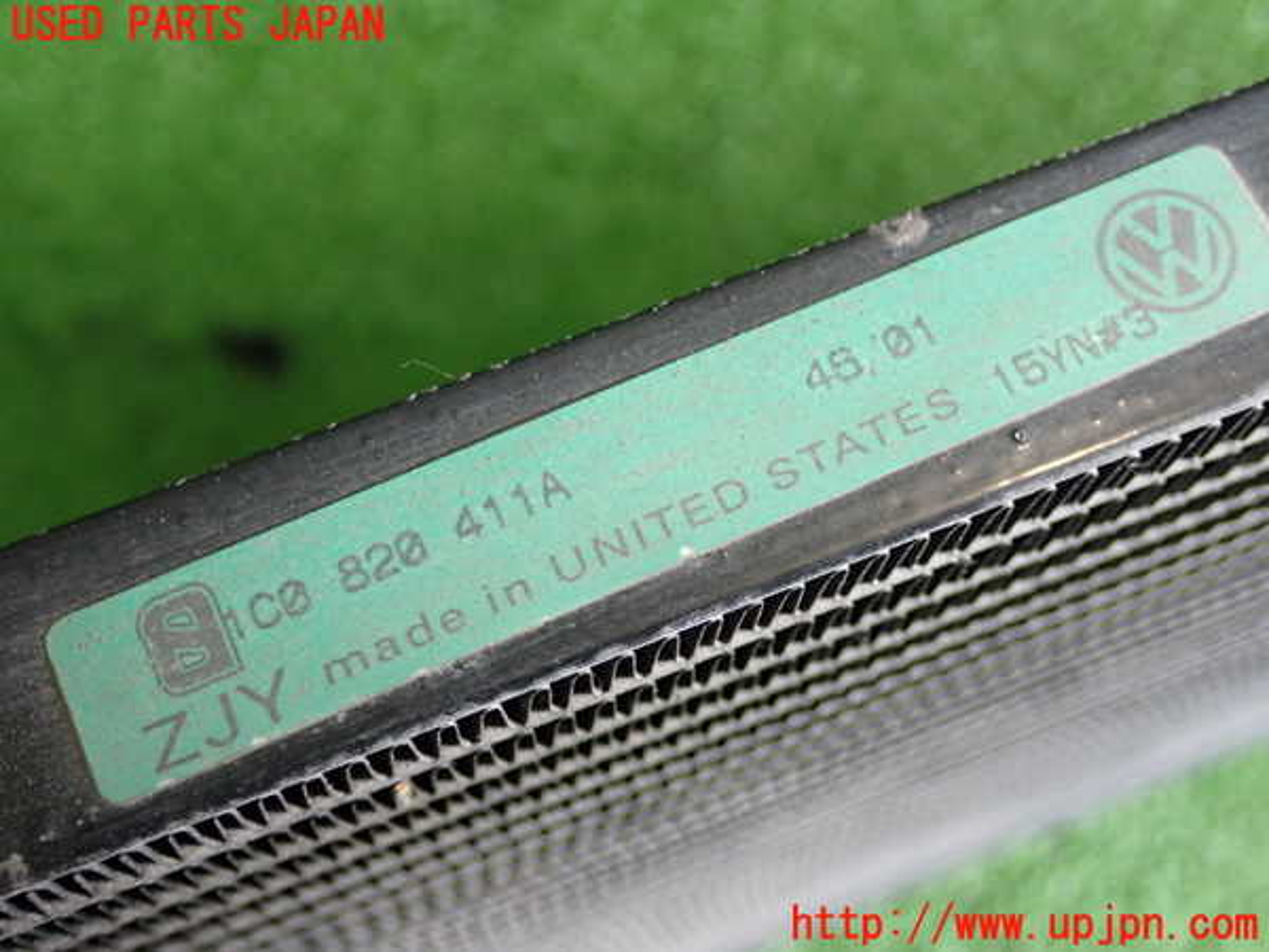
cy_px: 476
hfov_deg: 38.2
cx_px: 634
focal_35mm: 50
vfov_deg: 29.1
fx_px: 1833
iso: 500
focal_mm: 9.01
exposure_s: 1/50
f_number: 3.2
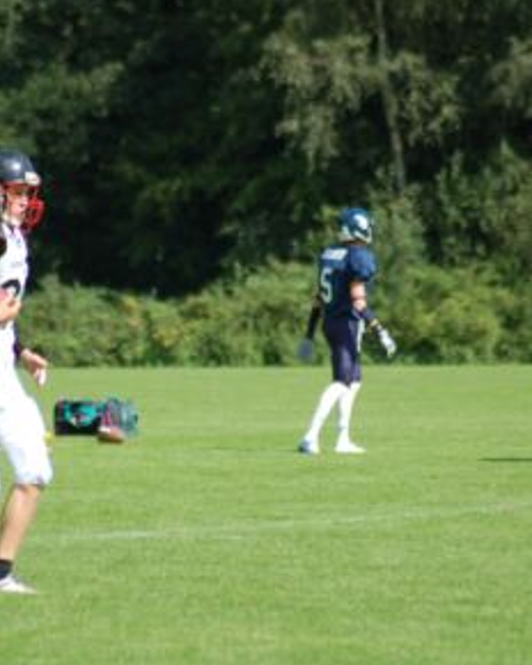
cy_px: 332
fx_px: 9486
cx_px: 226
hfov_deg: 3.2
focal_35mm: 482
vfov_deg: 4.0
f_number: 5.3
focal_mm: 220
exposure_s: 1/1250
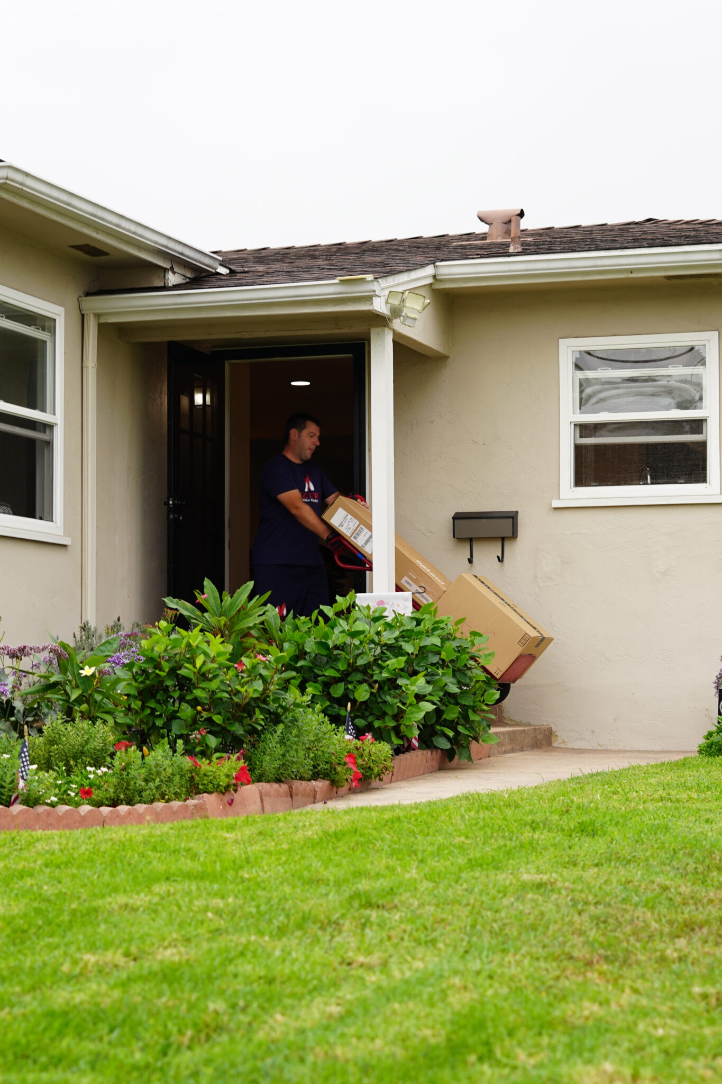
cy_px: 542
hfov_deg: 18.2
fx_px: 2256
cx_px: 361
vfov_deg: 27.0
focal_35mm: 75
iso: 100
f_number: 4
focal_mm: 50
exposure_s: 1/80
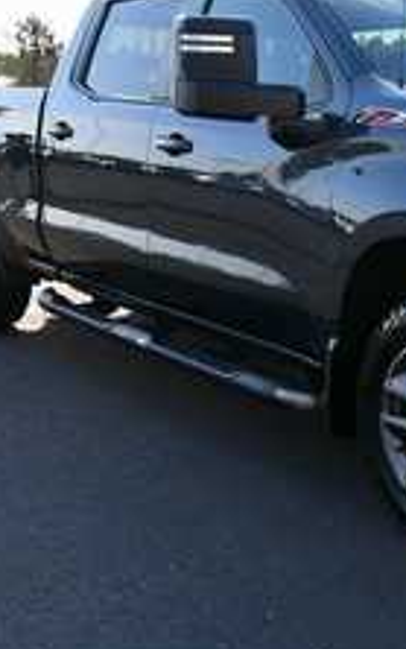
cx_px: 426
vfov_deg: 36.8
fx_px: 972
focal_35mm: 55
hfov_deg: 22.5
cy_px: 285
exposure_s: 1/250
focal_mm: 20
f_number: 7.1
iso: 200
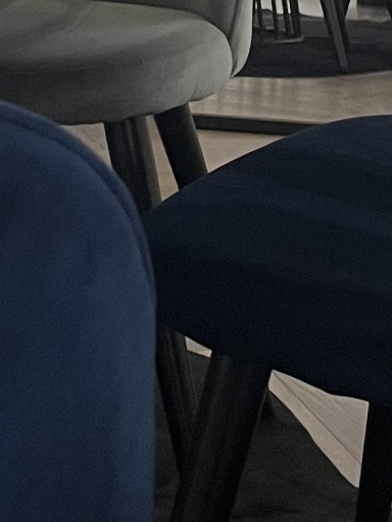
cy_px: -323
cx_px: -250
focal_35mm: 130
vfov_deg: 14.0
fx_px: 1963
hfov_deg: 10.9
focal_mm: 5.1
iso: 100
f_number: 1.6
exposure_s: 1/50
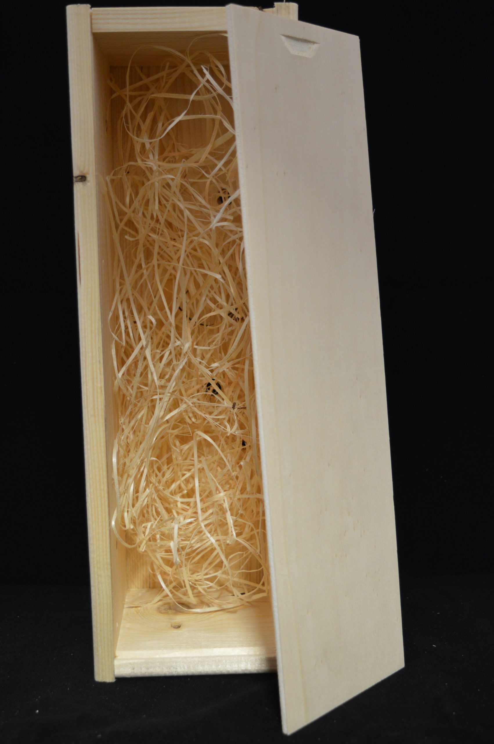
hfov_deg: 30.8
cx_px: 247
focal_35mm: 44
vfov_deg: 45.0
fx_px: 897
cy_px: 372
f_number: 4.2
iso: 1000
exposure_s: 1/15
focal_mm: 29
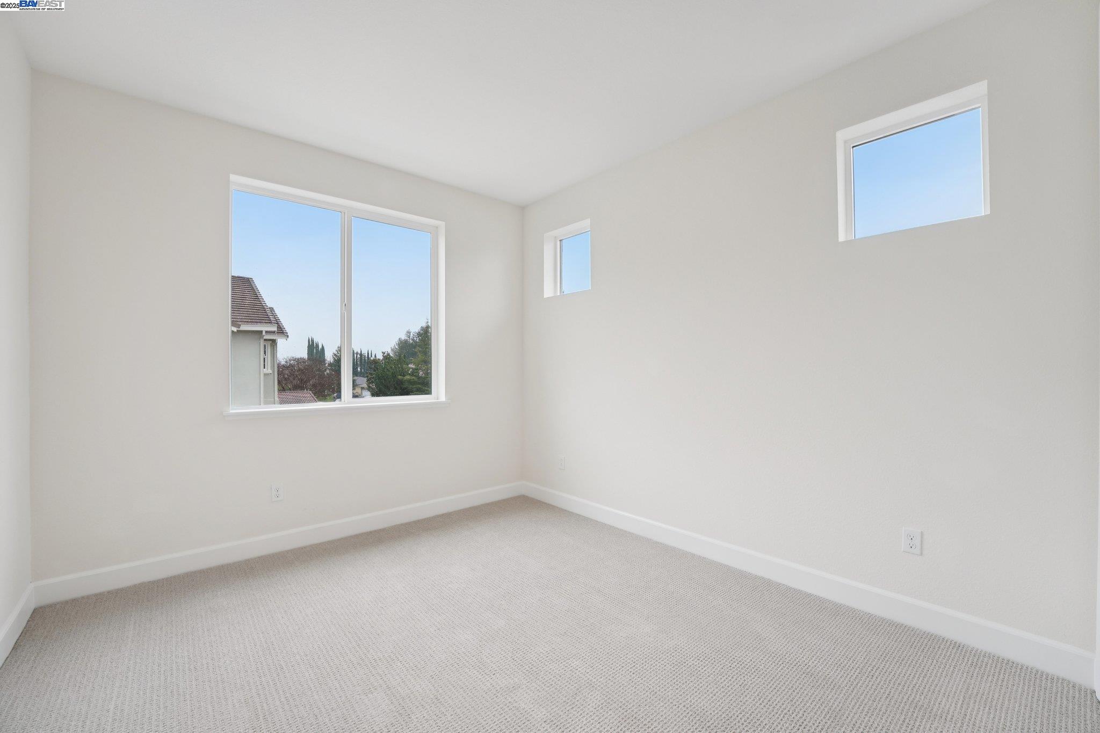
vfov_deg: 81.2
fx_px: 428
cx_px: 550
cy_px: 366
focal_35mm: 14
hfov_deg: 104.3
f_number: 8
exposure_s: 1/40
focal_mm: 14
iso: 800
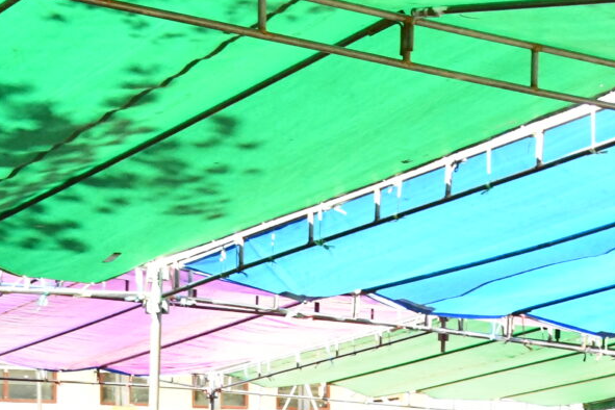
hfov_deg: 19.6
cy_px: 643
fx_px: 1777
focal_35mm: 104
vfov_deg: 12.4
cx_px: 280
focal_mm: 24
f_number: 8
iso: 4000
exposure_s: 1/250
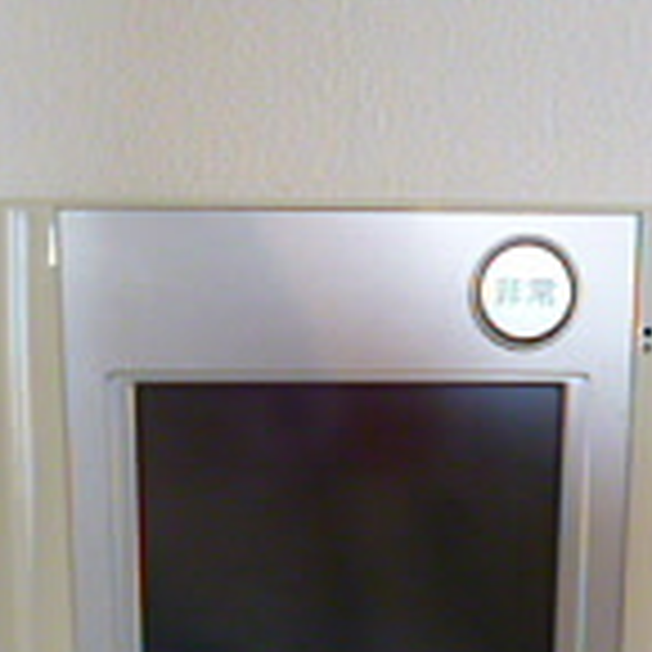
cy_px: 722
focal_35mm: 63
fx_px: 1343
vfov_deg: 25.3
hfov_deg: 27.3
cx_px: 369
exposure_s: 1/50
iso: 400
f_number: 2.5
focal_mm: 4.3
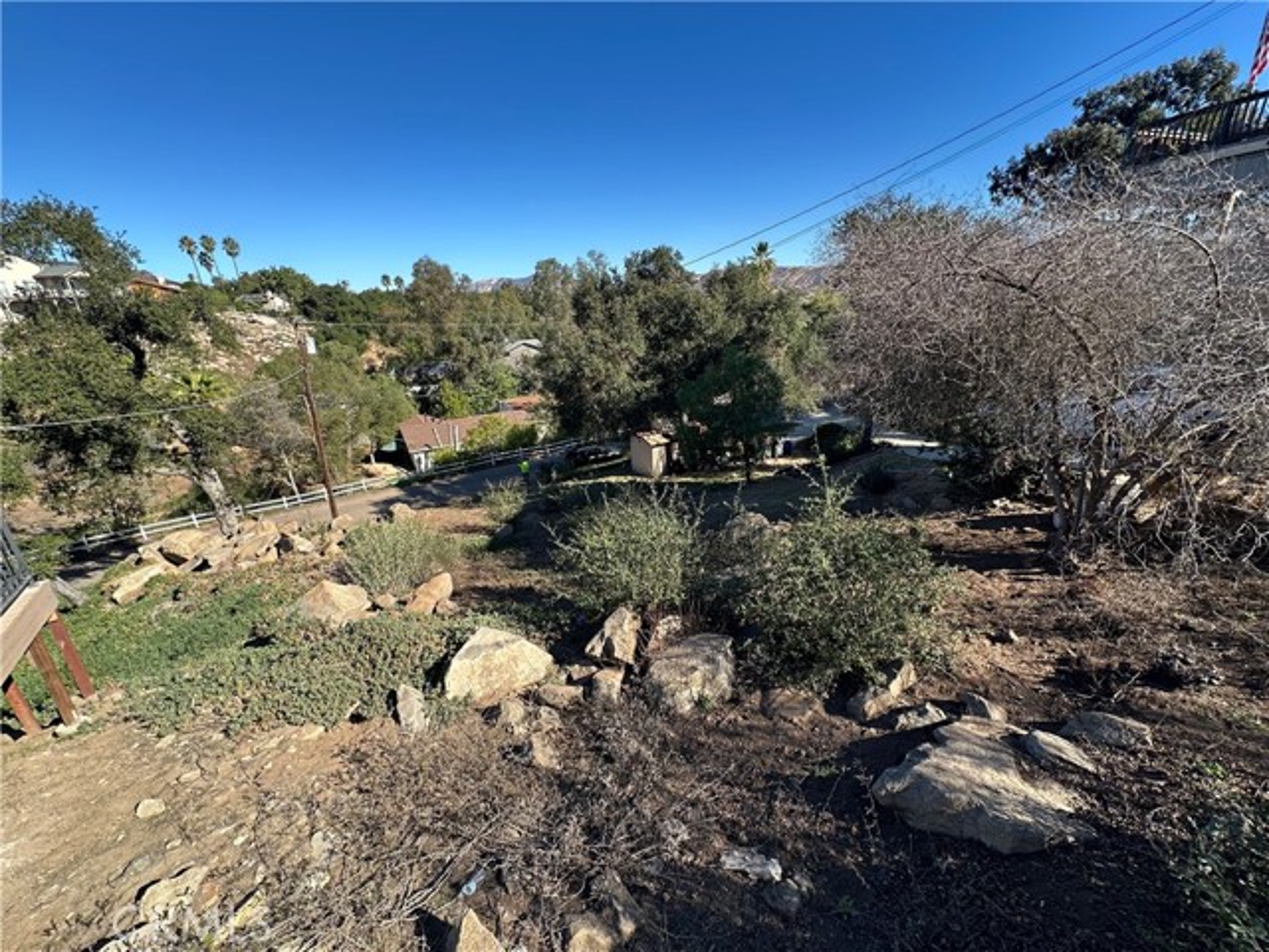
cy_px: 476
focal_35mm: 14
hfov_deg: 102.1
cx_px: 634
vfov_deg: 85.7
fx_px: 513
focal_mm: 2.22
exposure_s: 1/518
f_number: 2.2
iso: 40
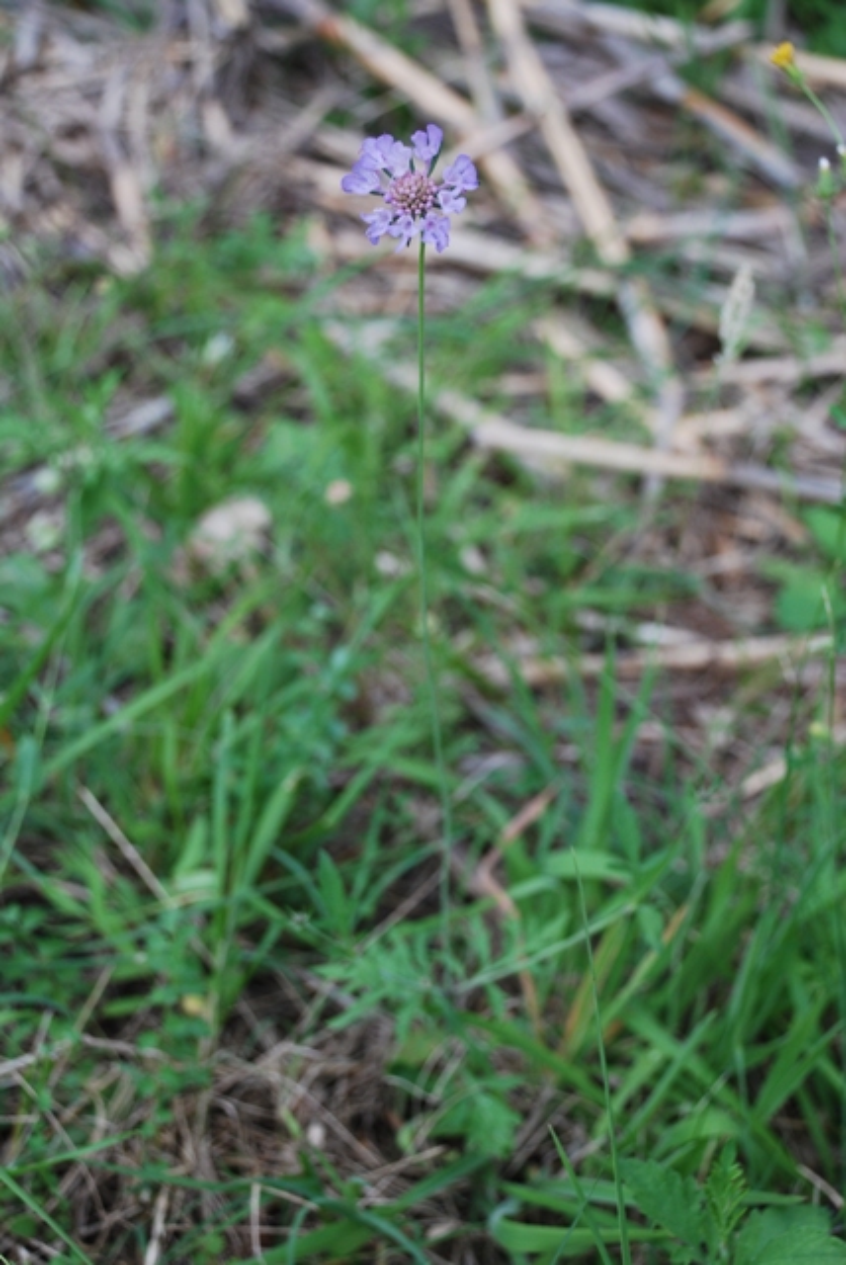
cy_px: 632
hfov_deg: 19.0
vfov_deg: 28.0
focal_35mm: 72
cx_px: 423
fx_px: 2532
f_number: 5
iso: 200
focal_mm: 48
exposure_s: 1/100
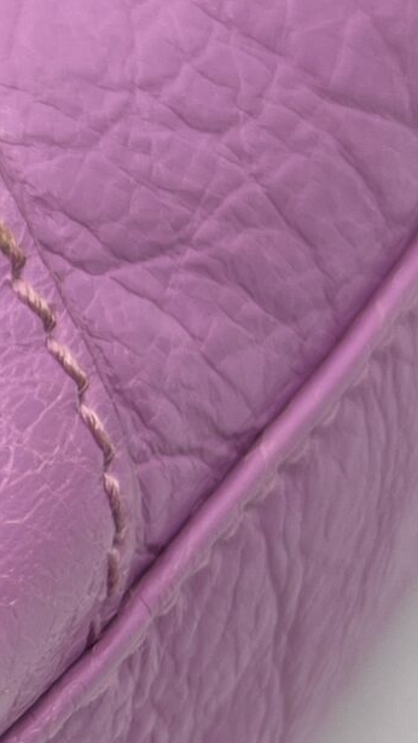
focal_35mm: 118
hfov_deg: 9.5
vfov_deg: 18.1
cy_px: 500
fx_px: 2325
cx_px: -449
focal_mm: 5.7
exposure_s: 1/100
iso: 50
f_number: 1.5
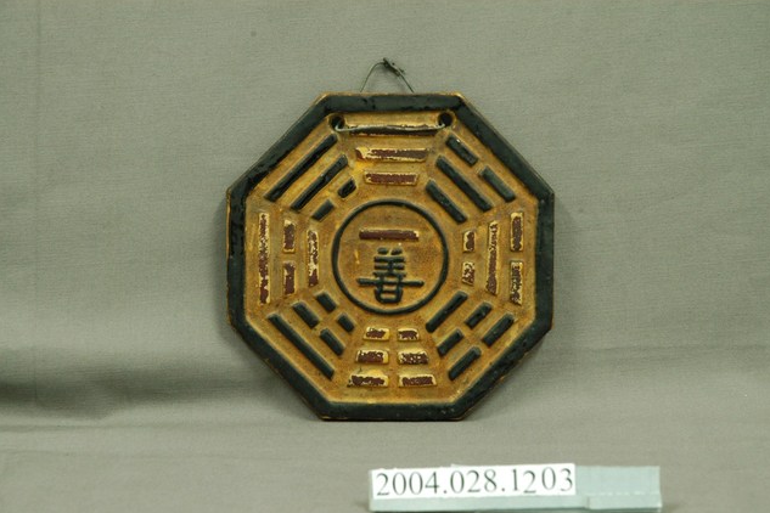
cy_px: 257
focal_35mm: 106
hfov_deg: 19.3
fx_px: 2267
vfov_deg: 12.9
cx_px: 387
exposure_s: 1/5
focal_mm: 70
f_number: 8
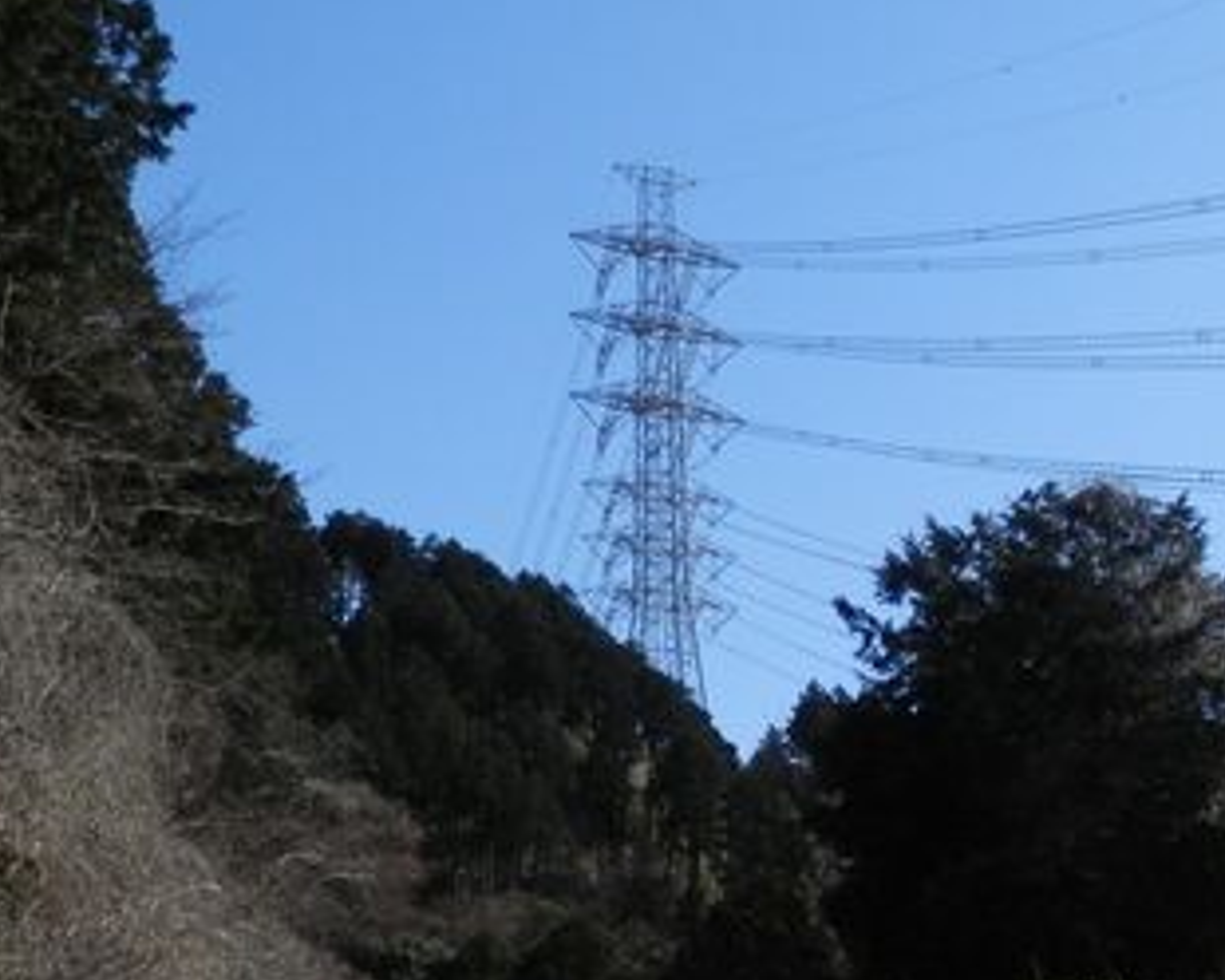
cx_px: 1201
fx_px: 2284
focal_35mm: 63
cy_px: 1047
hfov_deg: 28.3
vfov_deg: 22.9
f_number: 8.7
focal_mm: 4.5
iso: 80
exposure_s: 1/160
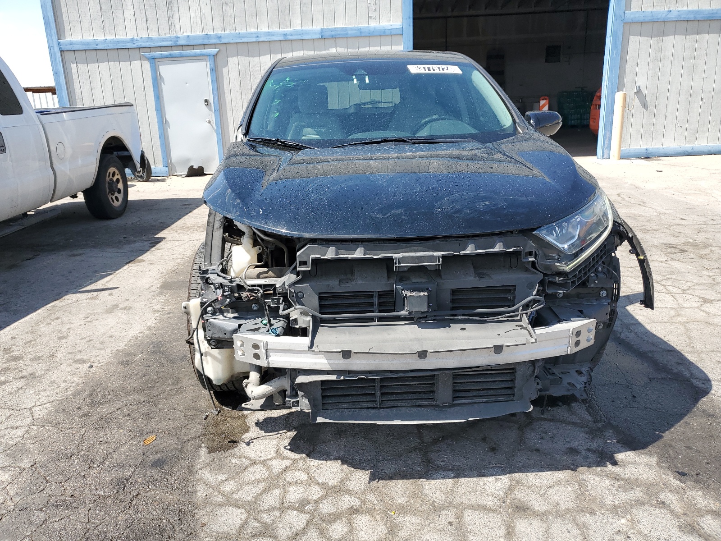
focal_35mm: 26
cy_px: 270
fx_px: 542
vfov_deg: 53.1
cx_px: 360
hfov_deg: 67.3
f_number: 1.5
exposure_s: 1/1667
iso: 50
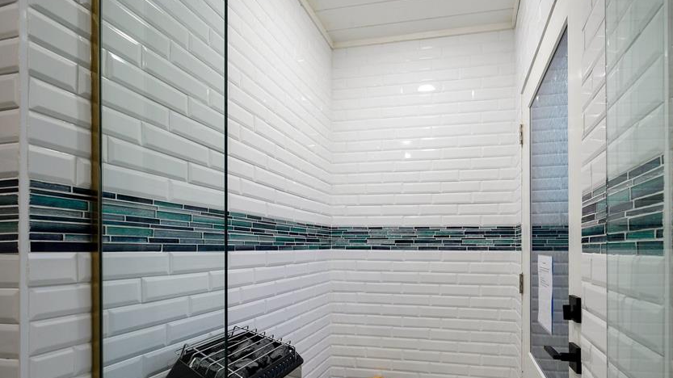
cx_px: 400
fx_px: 321
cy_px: 251
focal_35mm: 18
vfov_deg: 59.6
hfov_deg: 91.6
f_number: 10
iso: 200
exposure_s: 1/20
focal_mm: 14
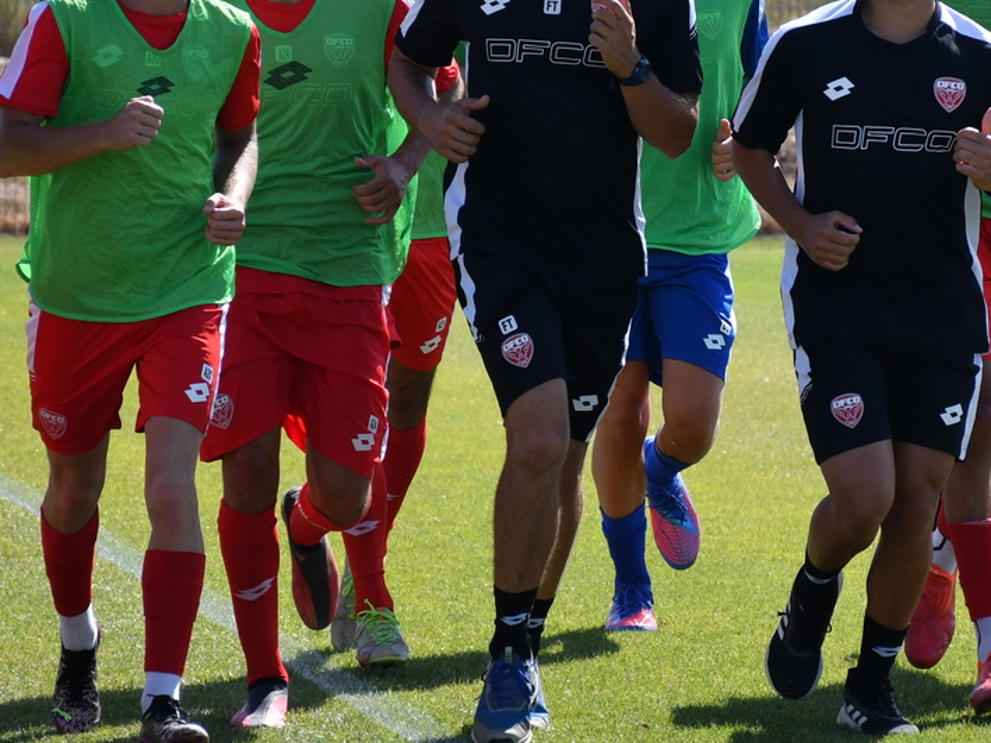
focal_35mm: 308
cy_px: 276
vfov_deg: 4.8
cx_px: 688
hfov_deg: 6.4
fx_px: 8819
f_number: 5.6
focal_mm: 95
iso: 400
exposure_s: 1/1600
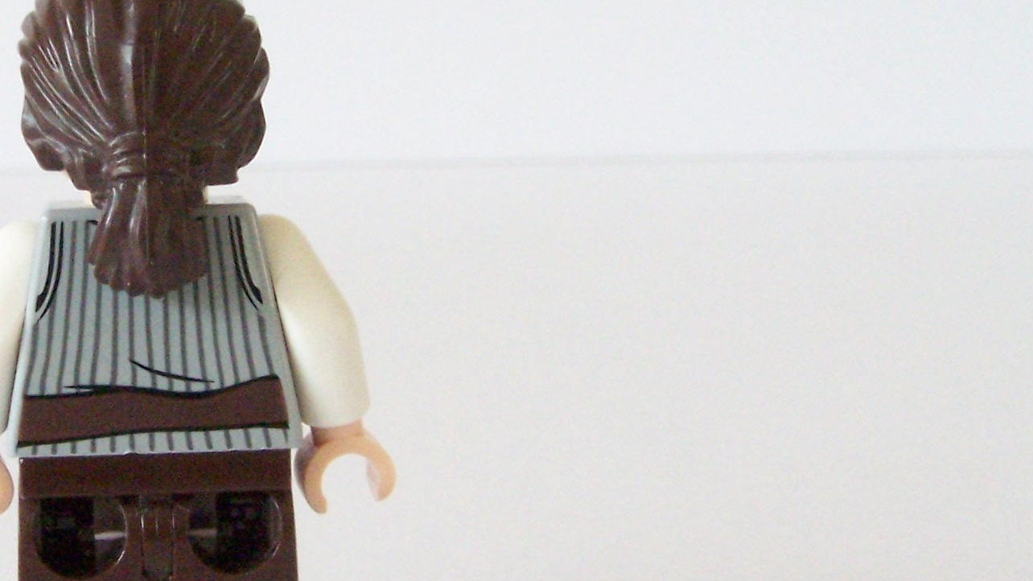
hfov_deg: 22.3
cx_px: 187
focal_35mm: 94
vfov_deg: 12.9
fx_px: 2575
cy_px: 247
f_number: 6.3
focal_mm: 7.1
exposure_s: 1/6
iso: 400
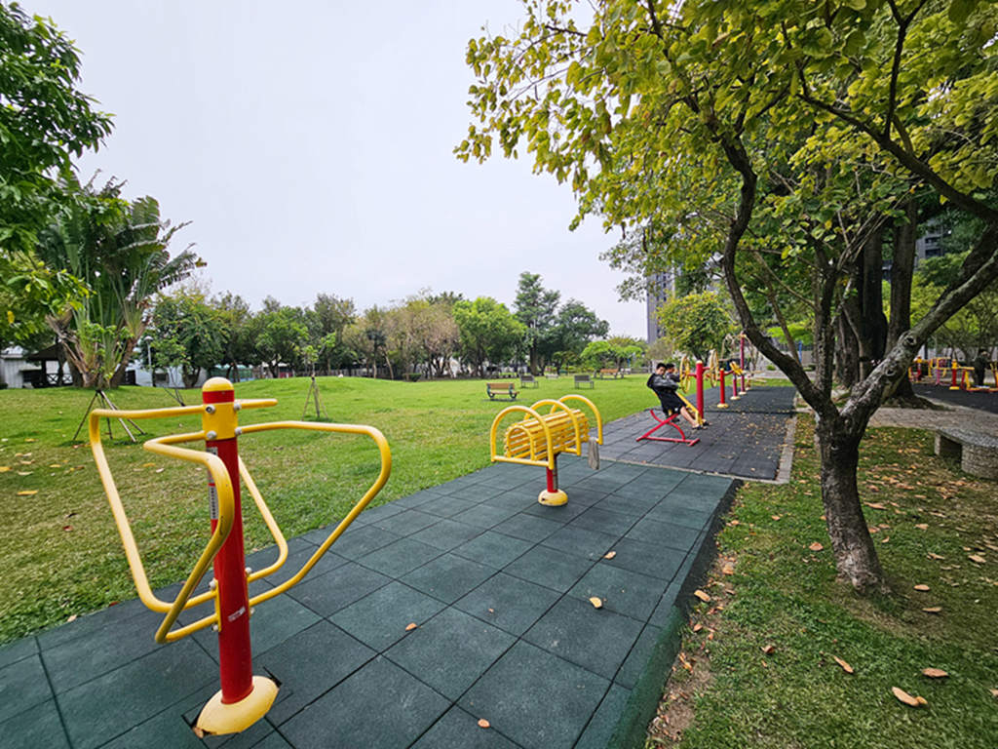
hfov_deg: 106.2
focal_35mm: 13
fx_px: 375
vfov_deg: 89.9
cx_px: 499
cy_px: 374
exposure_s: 1/285
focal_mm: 2.2
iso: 50
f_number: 2.2
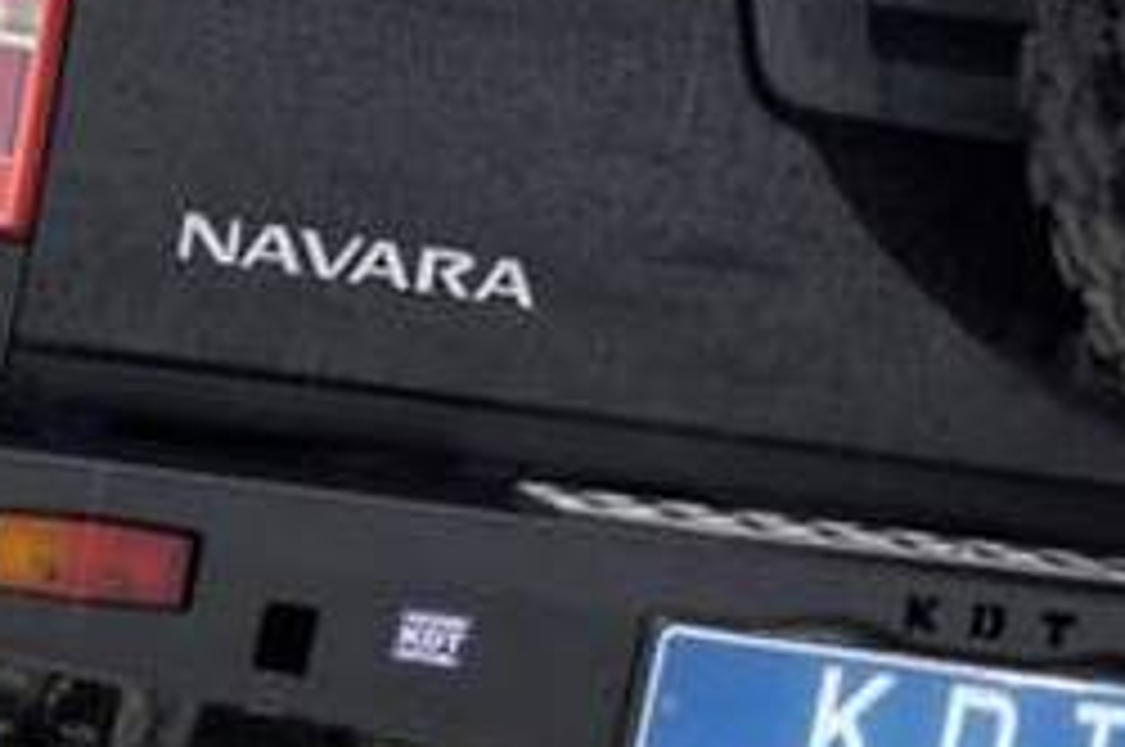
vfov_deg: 5.5
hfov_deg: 8.2
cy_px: 0
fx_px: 7802
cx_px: -22
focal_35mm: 250
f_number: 9
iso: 500
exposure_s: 1/125
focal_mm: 52
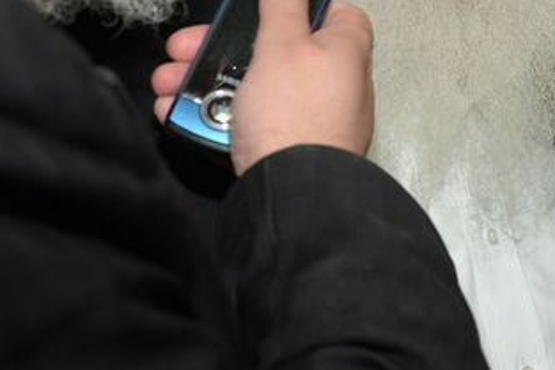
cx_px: 550
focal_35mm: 92
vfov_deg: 14.6
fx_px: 1419
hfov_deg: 21.4
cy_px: -30
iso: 500
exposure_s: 1/125
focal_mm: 24
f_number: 5
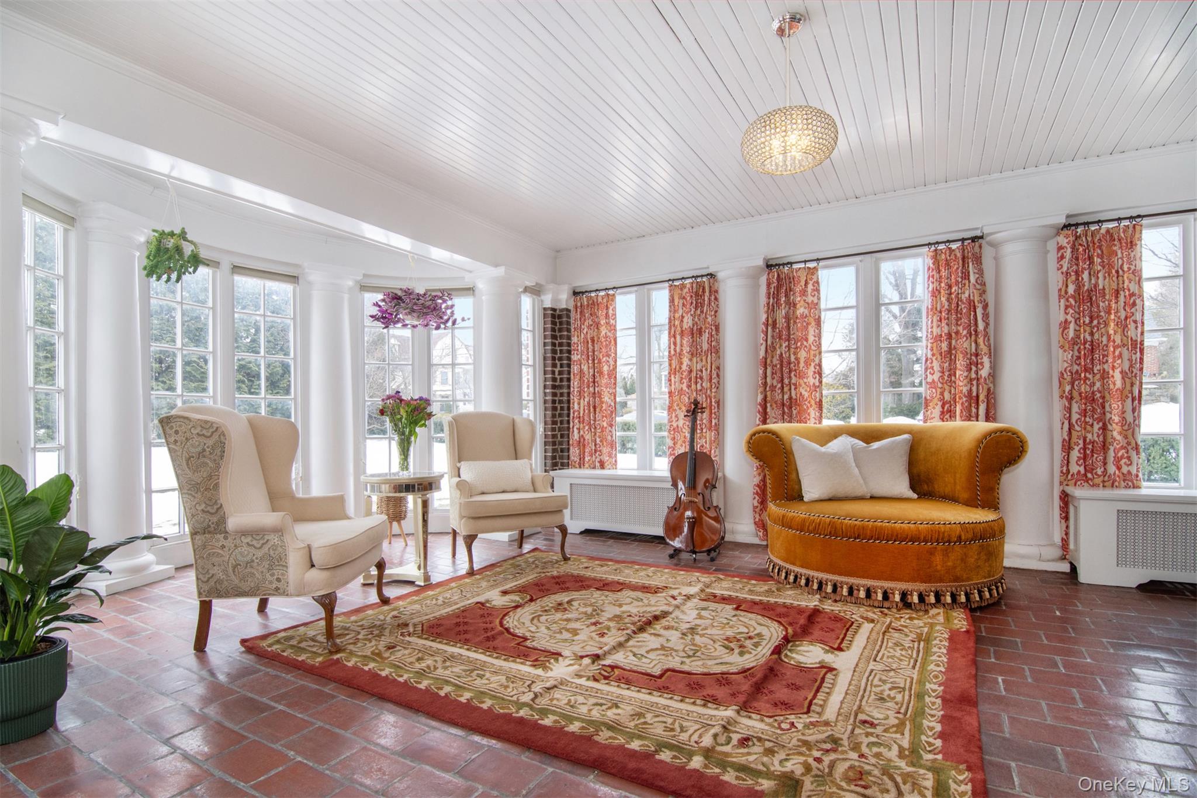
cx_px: 598
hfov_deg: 95.0
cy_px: 399
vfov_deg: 72.0
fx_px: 549
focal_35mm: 16
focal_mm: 11
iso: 640
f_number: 11
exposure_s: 1/40
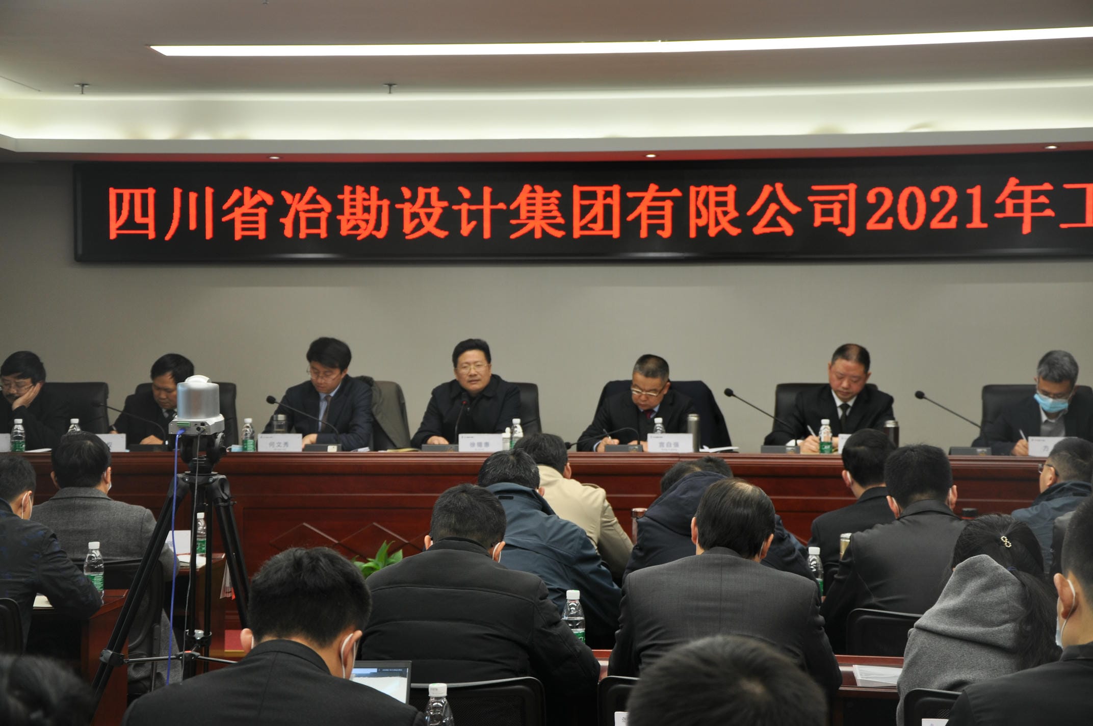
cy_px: 363
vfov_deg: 20.1
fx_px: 2047
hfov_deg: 29.9
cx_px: 546
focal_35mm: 68
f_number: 4.8
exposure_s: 1/30
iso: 220
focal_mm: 45
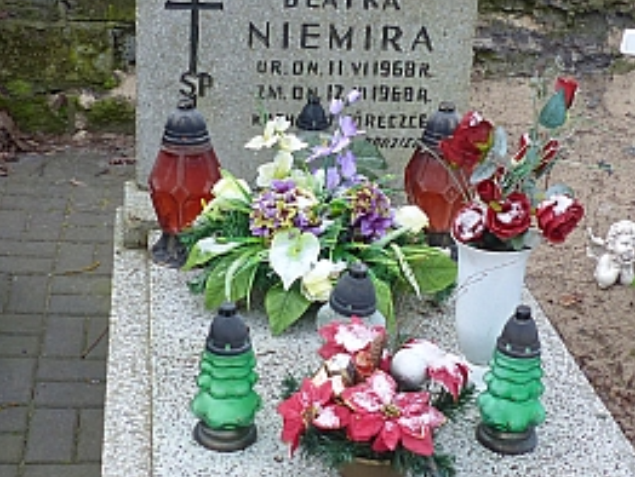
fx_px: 1120
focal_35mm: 61
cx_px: 347
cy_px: 218
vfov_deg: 24.1
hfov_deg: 31.6
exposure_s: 1/100
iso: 100
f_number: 2.8
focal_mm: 4.5
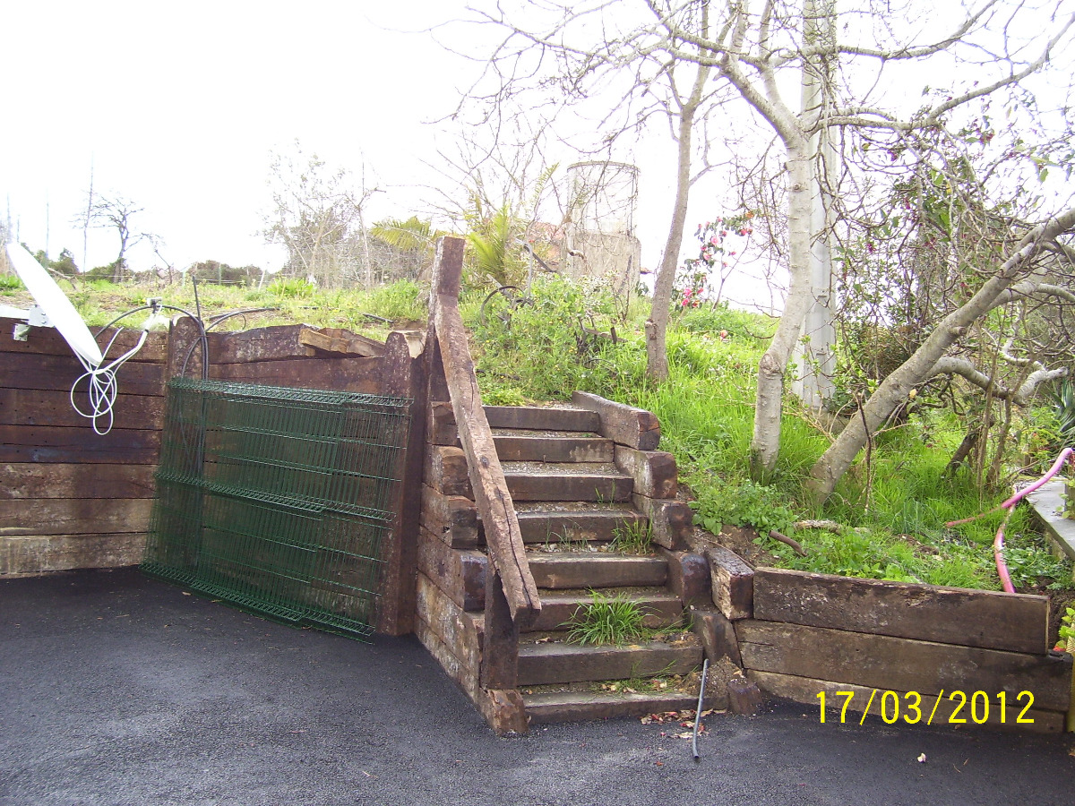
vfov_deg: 41.8
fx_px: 1056
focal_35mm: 34
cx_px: 538
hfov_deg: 54.0
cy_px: 403
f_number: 2.7
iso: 80
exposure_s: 1/90
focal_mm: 5.6
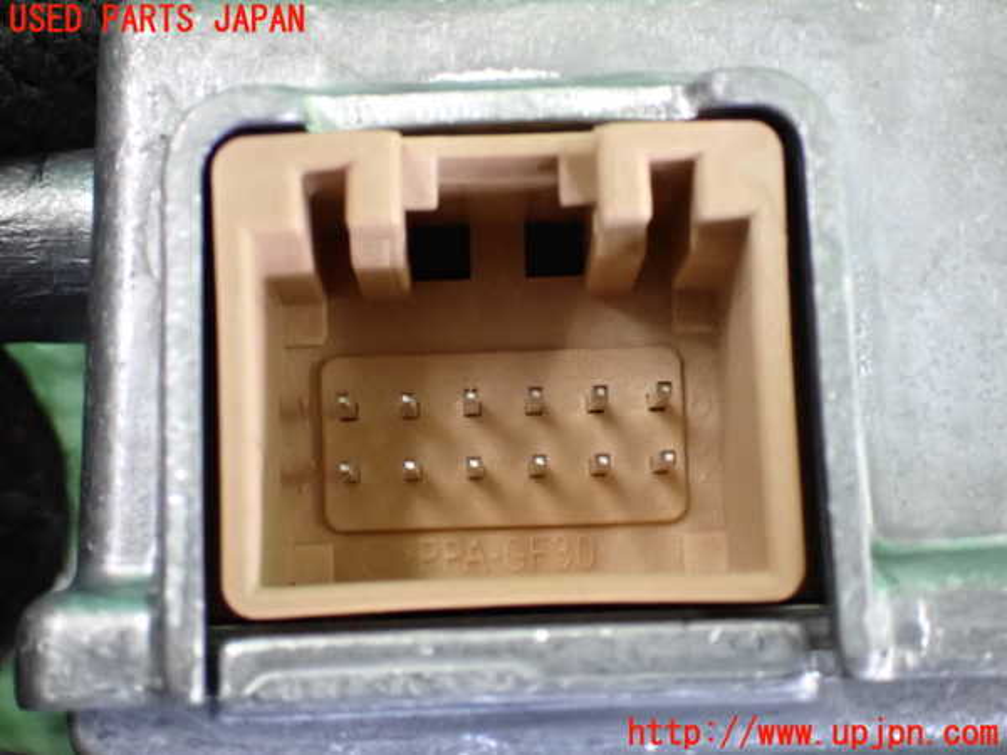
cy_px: 378
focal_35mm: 82
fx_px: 2385
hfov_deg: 23.8
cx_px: 504
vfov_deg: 18.0
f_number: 4.3
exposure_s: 1/80
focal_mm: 14.62
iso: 2500
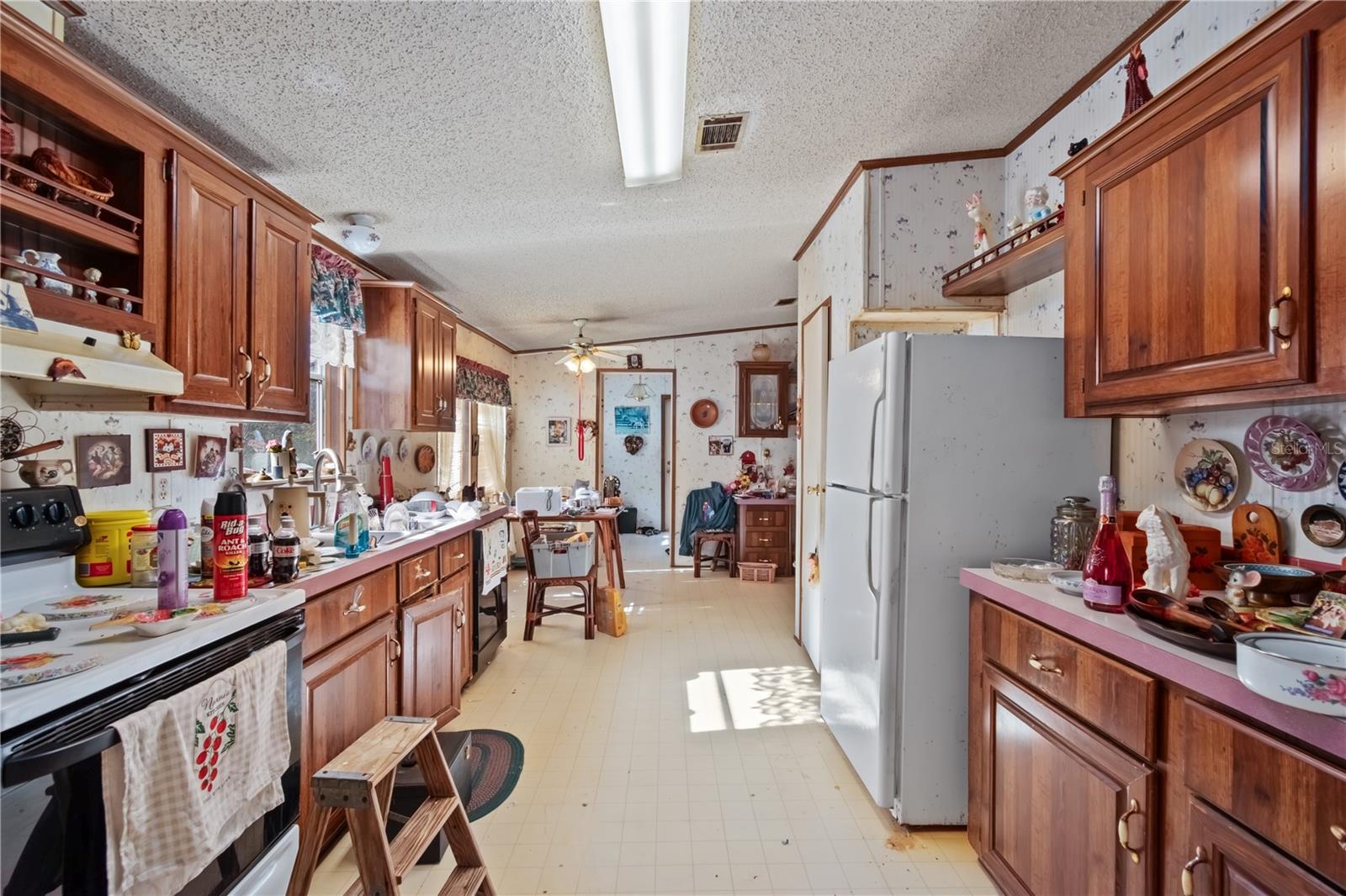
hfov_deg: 100.4
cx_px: 673
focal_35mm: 15
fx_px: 561
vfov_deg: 77.3
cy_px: 448
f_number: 9
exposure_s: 1/10
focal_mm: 10
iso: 250
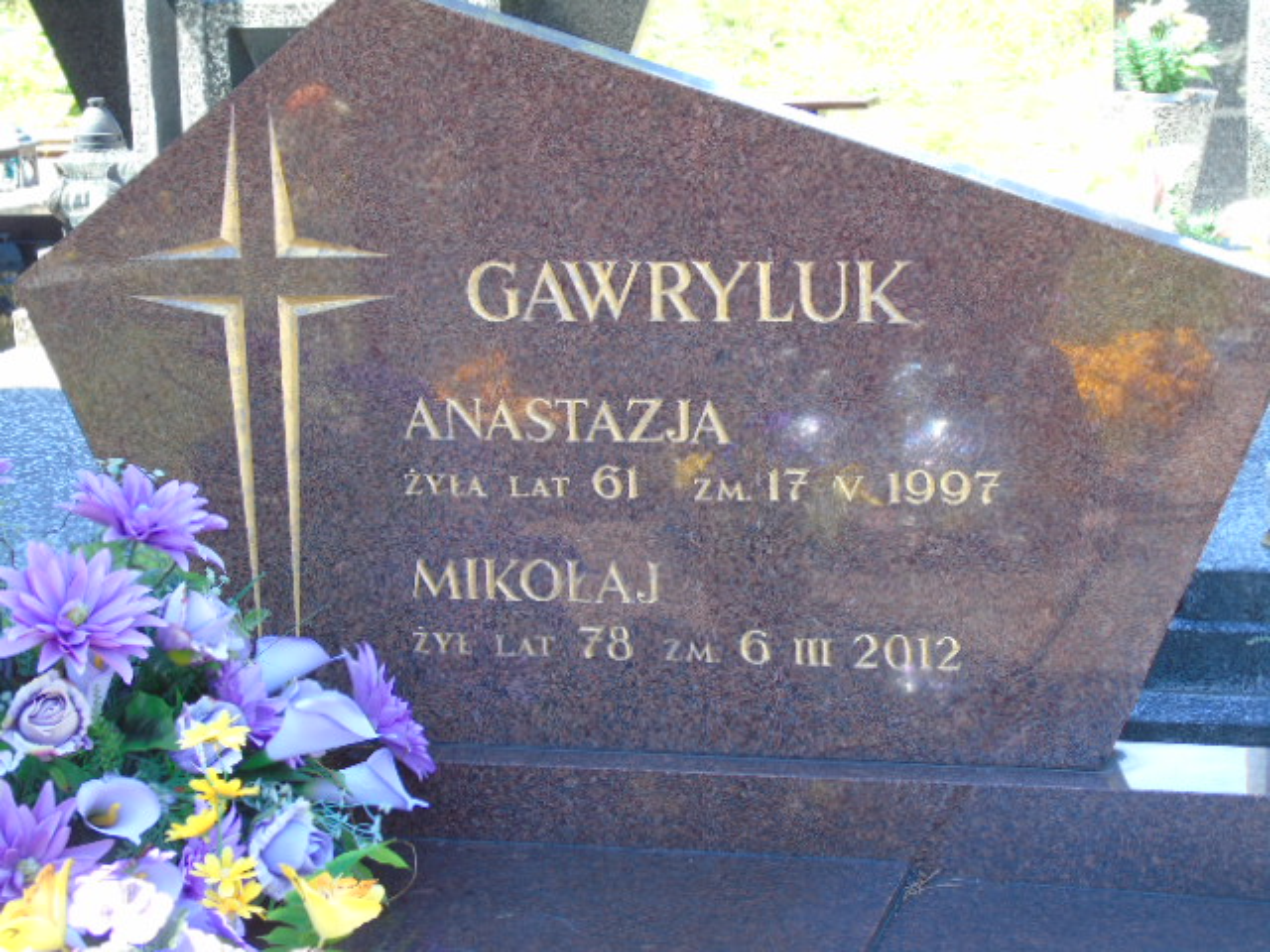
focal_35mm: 82
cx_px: 635
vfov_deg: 18.0
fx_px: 3008
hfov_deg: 23.8
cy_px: 476
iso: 80
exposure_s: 1/40
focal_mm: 15
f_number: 4.1
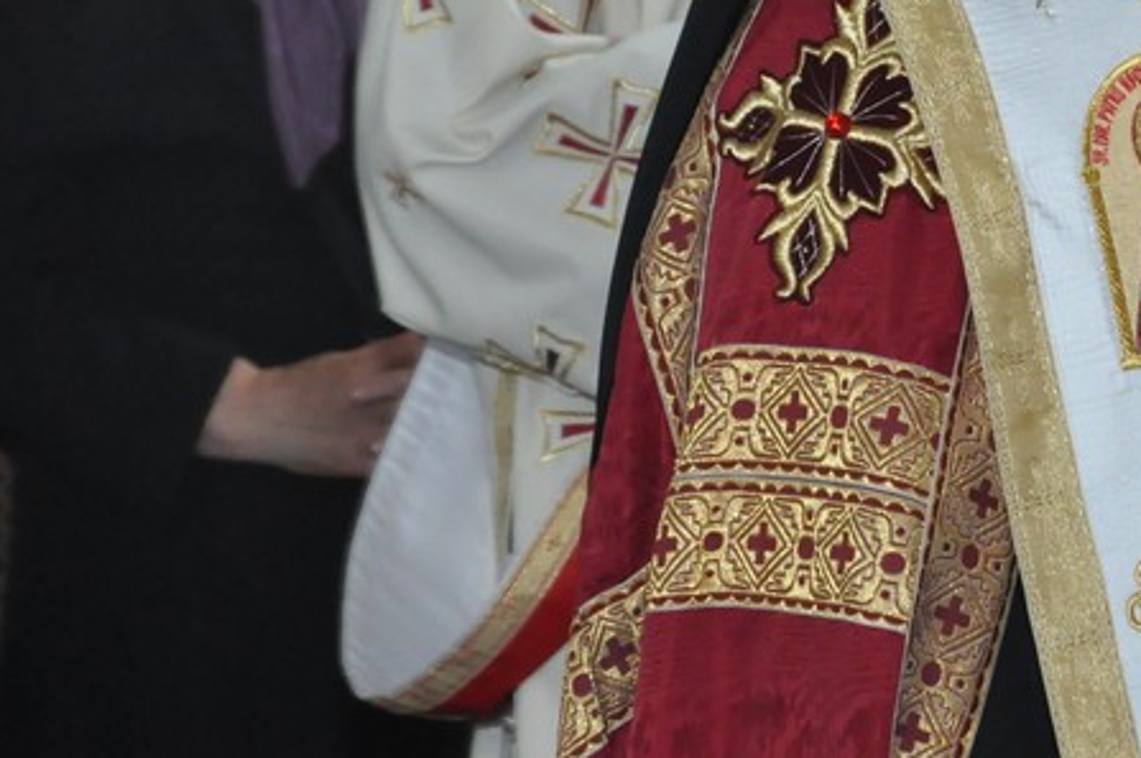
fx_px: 9572
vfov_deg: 4.5
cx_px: 1131
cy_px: -182
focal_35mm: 302
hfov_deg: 6.8
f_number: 7.1
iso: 1600
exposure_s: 1/40
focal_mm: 75
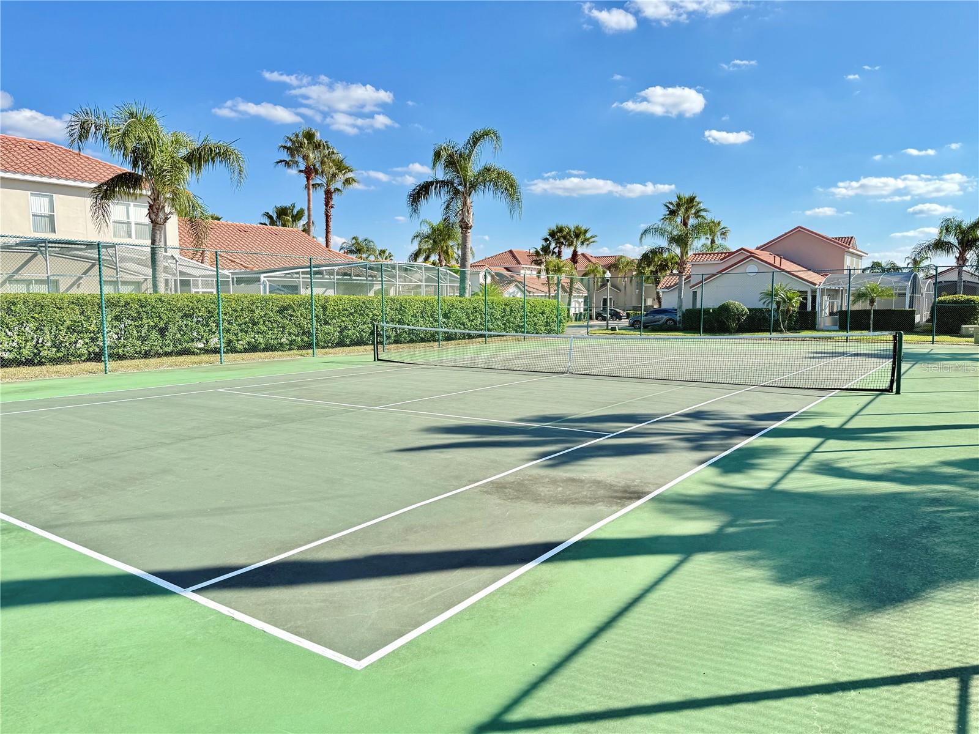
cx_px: 490
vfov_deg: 56.8
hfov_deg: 71.6
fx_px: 679
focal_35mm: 24
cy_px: 367
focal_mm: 6.76
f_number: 1.78
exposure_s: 1/1727
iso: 100
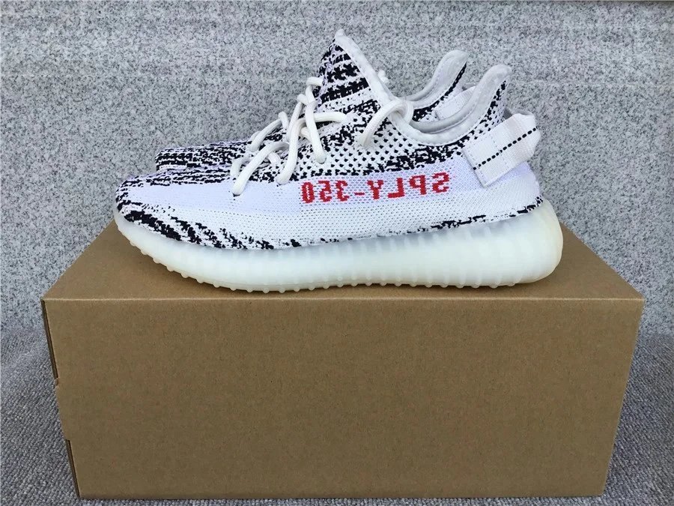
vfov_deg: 45.4
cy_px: 253
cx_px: 337
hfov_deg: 58.4
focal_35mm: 31
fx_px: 604
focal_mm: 3.3
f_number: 2.4
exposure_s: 1/876
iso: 25
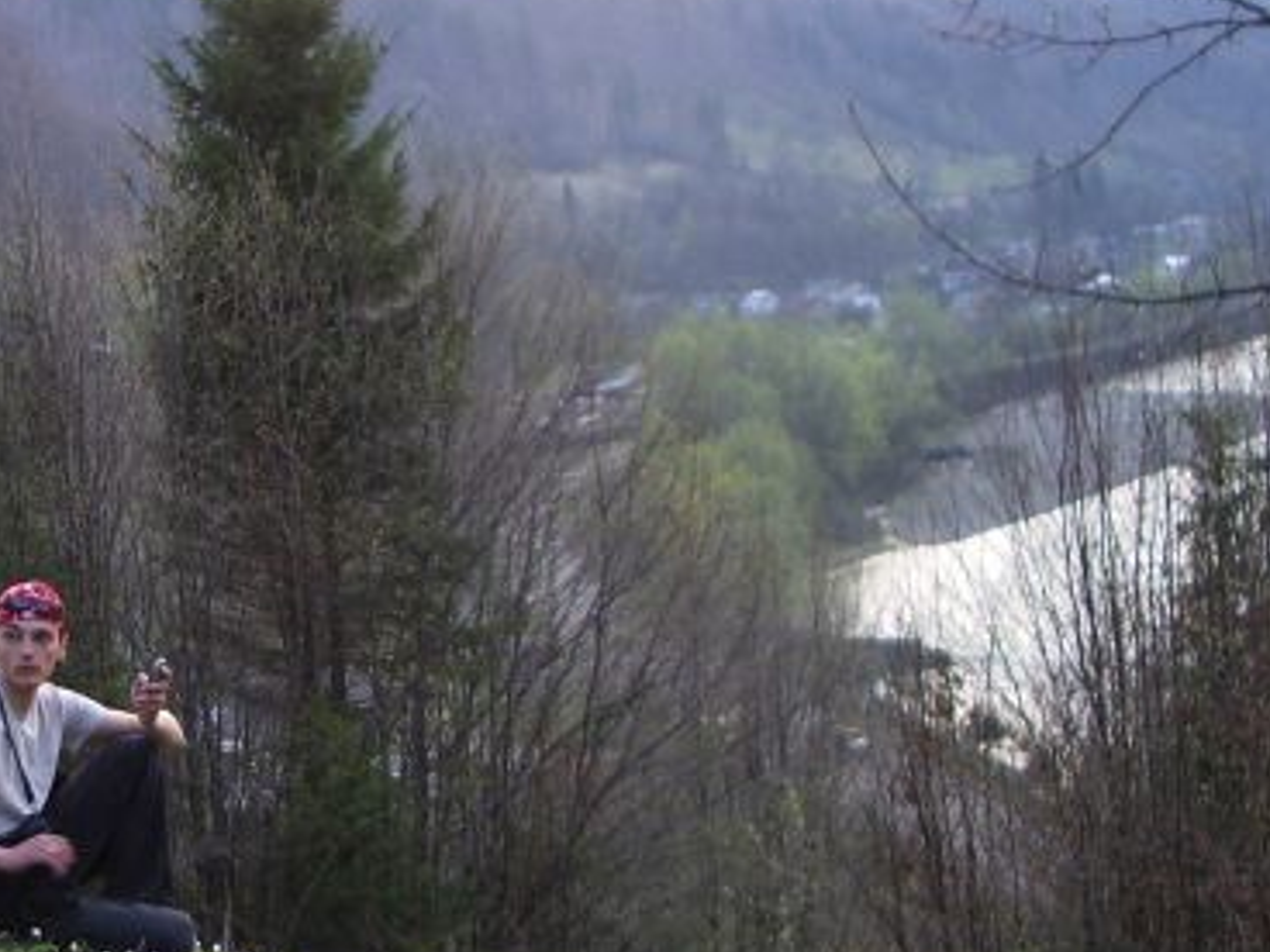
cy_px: 597
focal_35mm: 76
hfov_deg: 24.2
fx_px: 2788
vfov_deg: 19.4
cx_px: -76
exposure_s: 1/100
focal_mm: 5.8
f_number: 2.6
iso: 100
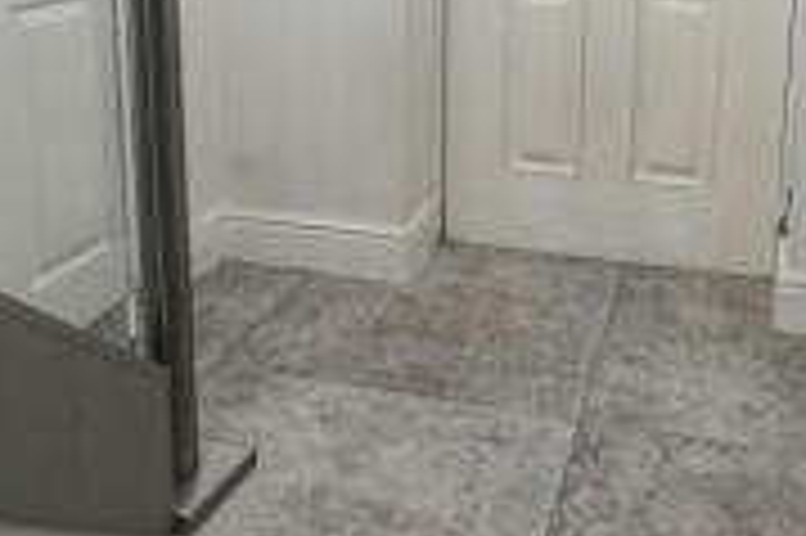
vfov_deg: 31.4
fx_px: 895
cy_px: 29
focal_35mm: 40
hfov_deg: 47.9
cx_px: 522
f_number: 4
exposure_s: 1/160
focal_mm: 10
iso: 1250
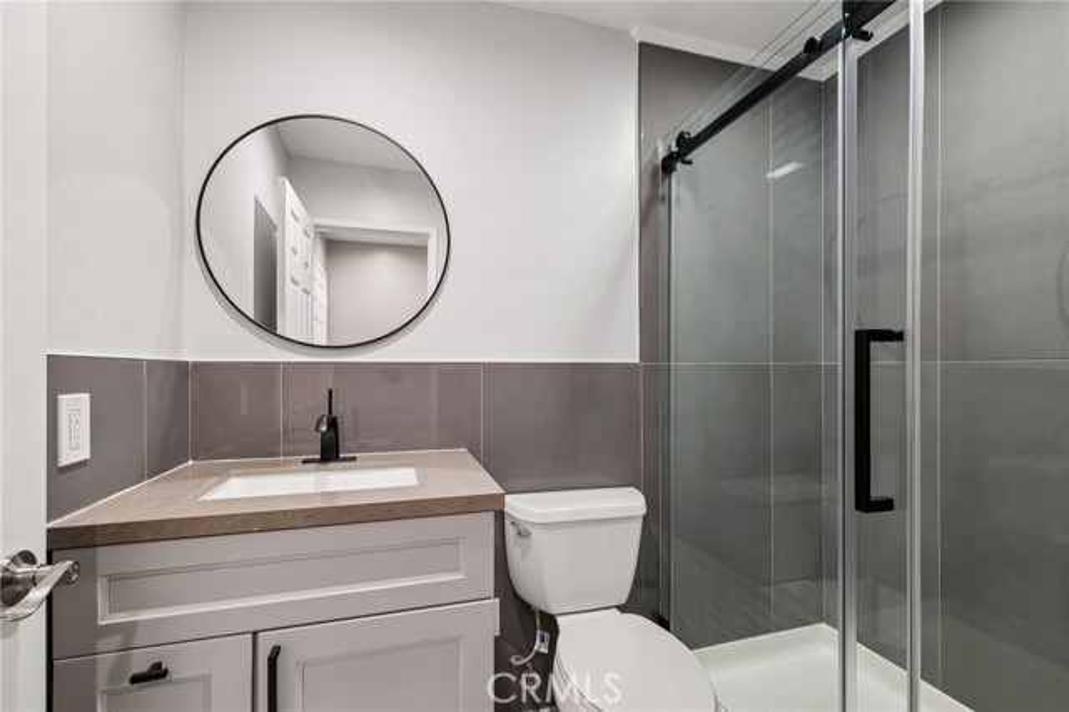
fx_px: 445
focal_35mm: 15
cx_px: 534
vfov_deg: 77.3
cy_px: 356
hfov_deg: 100.4
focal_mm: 10
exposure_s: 1/1.67
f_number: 8
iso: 160
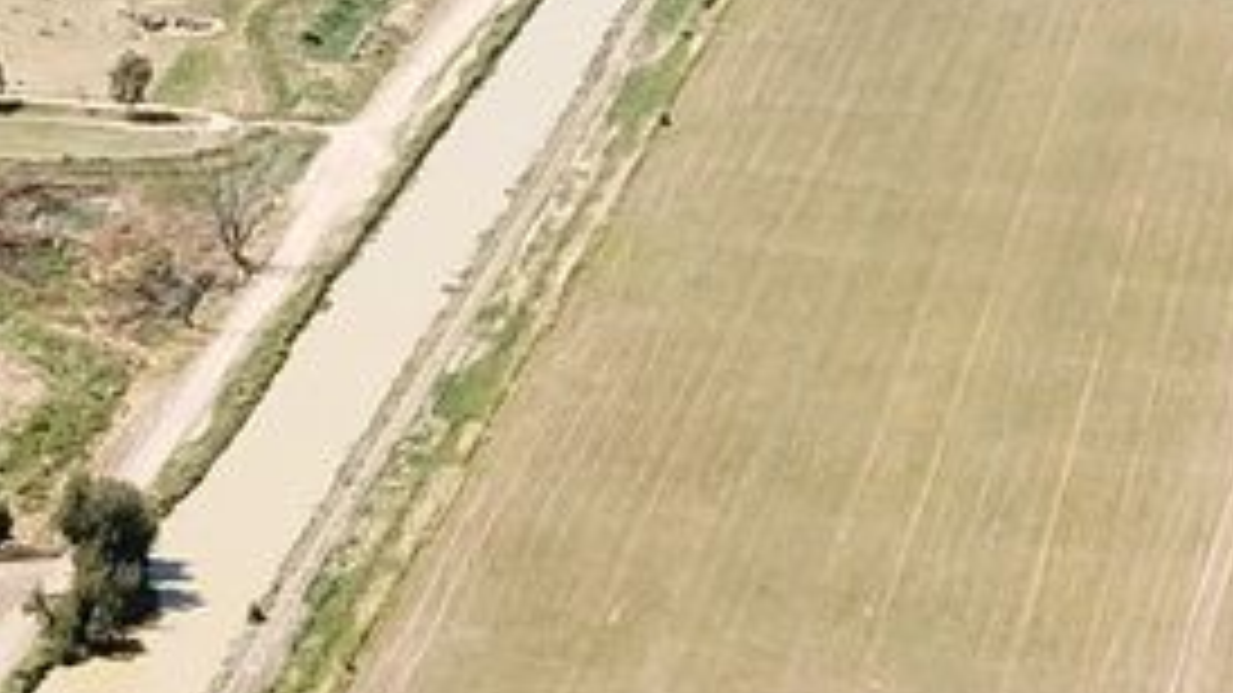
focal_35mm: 155
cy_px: 344
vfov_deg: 7.8
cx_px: 778
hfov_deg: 13.9
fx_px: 5067
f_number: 2.2
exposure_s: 1/796
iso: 100
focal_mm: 4.73
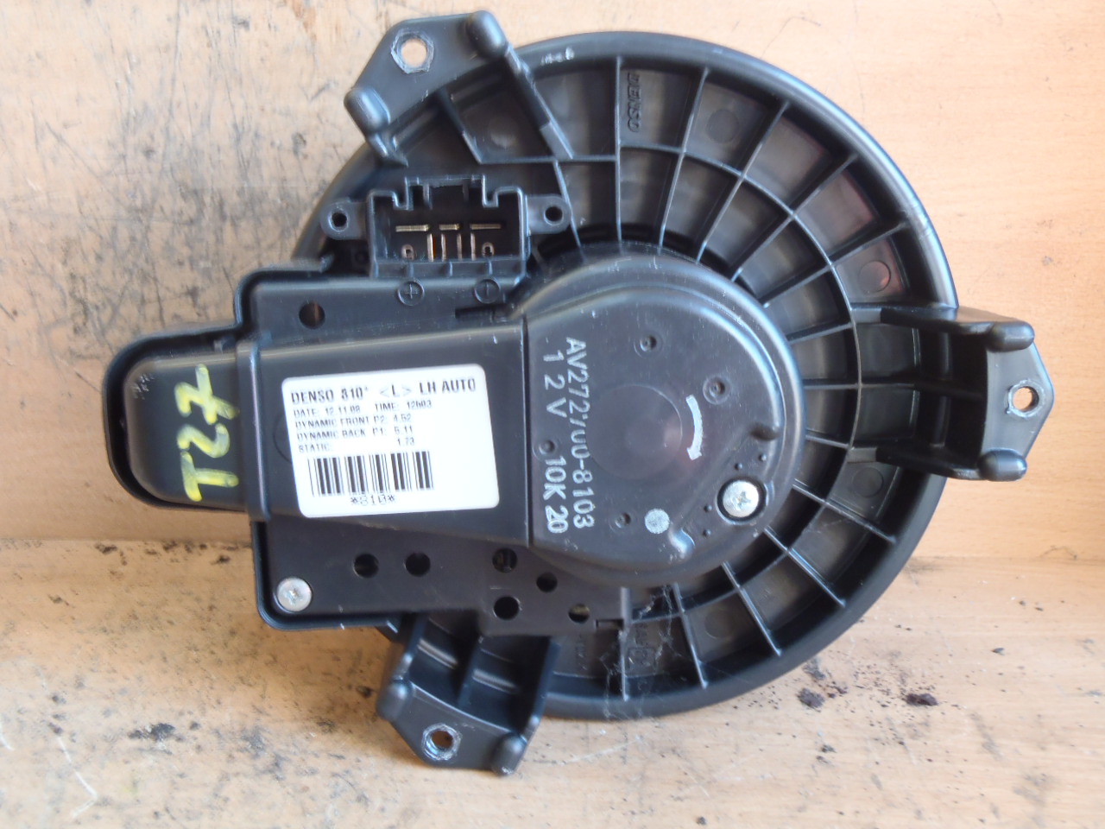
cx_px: 552
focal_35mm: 37
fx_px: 1181
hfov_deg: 50.1
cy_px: 414
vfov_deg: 38.7
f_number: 4.7
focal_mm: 6.64
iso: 200
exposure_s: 1/6
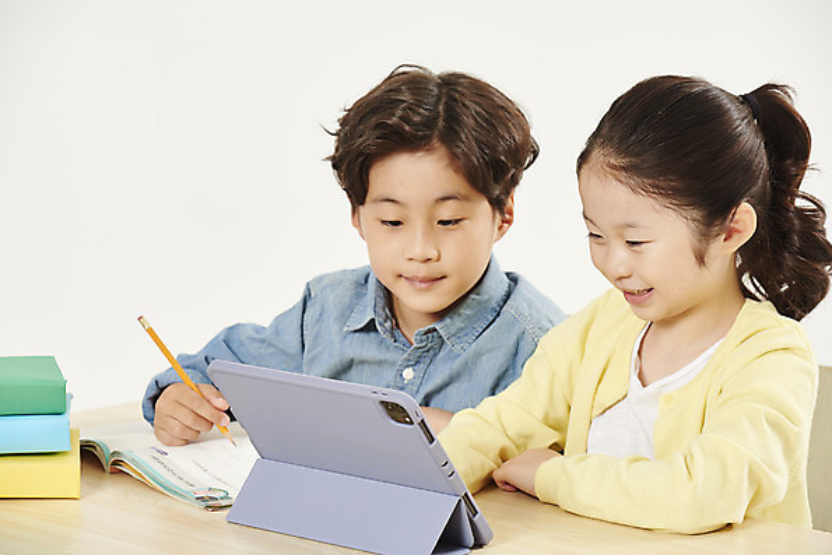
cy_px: 277
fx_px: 3490
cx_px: 416
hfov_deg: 13.6
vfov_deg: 9.1
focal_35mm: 151
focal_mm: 150
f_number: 8
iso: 125
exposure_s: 1/125
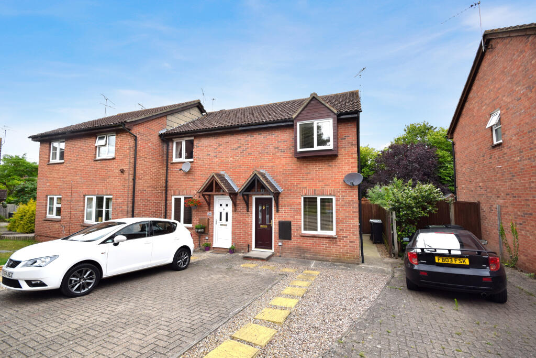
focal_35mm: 15
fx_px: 223
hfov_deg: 100.4
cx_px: 268
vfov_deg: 77.3
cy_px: 179
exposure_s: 1/250
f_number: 8
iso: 200
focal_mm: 10
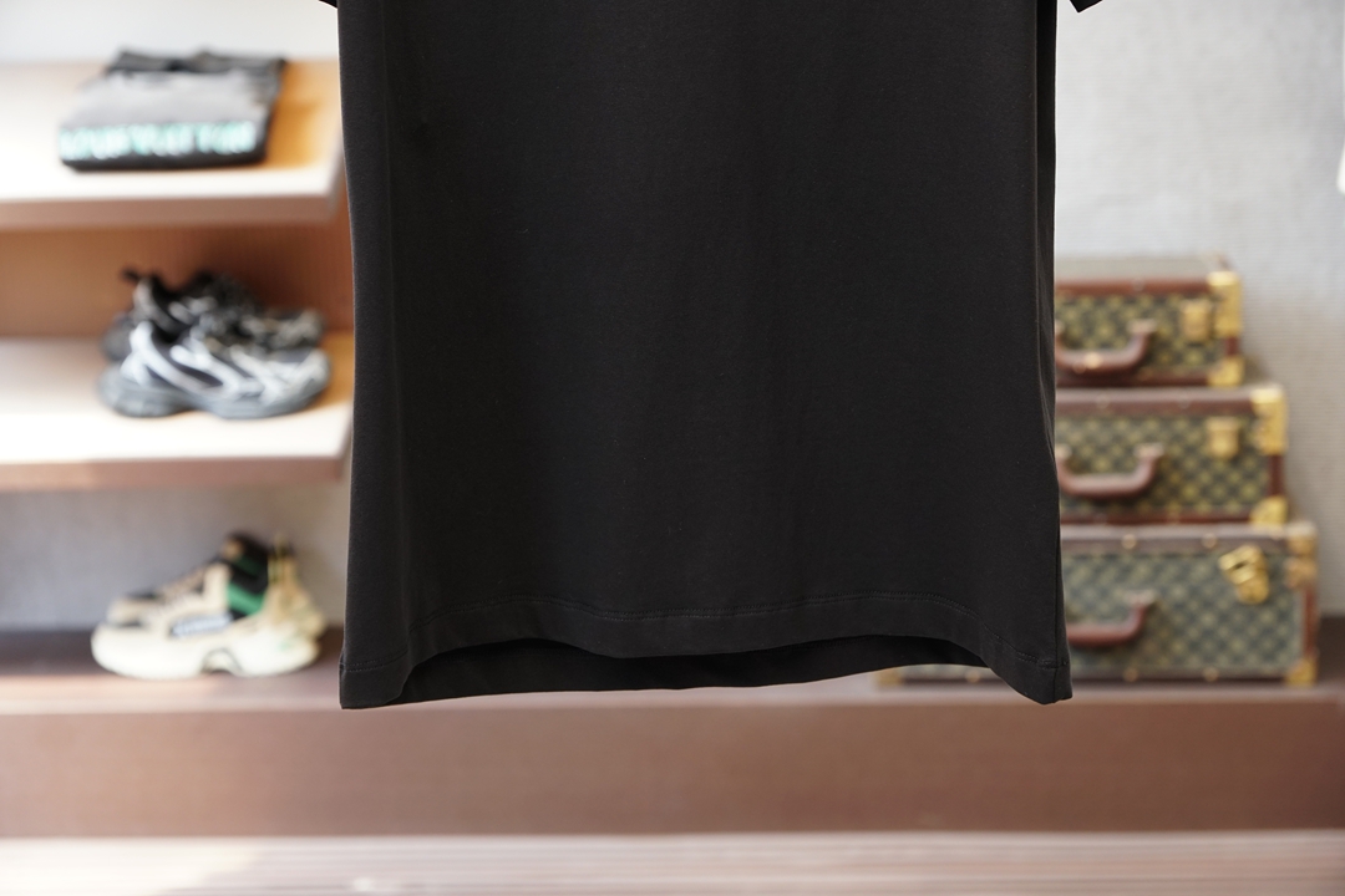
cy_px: 448
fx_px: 3082
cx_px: 672
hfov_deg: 24.6
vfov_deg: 16.6
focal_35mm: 82
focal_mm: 55
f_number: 4
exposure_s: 1/125
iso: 400
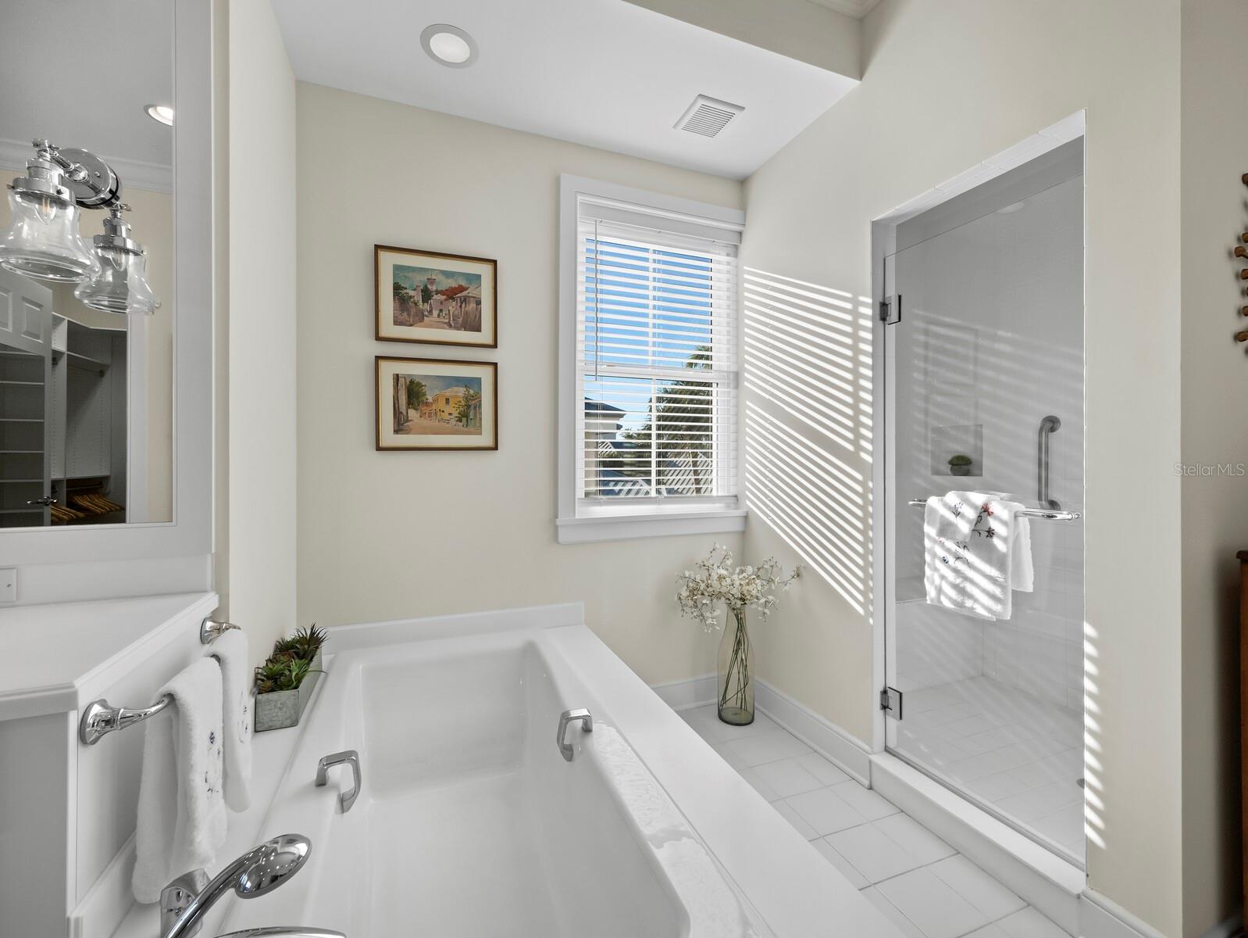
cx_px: 624
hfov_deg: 102.0
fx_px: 505
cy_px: 469
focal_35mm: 14
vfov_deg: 85.7
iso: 250
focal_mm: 7
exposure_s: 1/15
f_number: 11
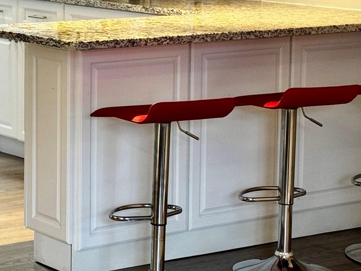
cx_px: 70
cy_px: 35
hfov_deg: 15.5
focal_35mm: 126
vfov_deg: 11.7
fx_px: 1314
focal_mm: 6.76
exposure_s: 1/60
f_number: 1.78
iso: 160
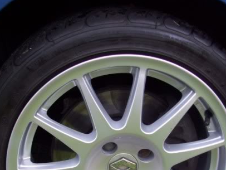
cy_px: 156
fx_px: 412
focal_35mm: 63
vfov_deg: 22.7
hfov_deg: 30.7
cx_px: 118
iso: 100
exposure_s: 1/30
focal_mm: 5.7
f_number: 2.9
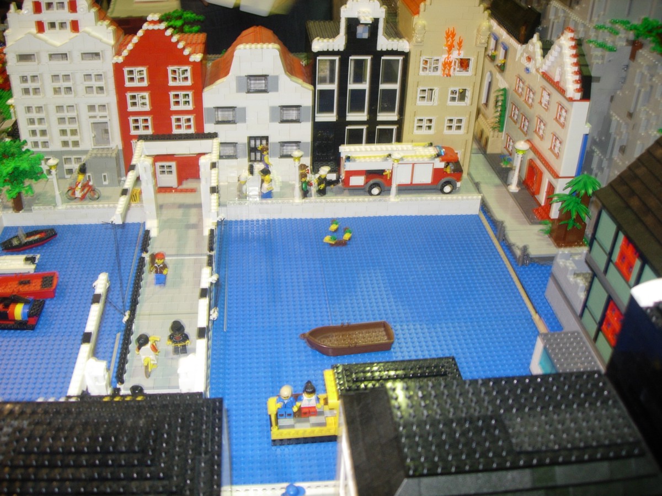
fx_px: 727
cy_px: 248
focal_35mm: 38
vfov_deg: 37.7
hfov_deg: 49.0
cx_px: 331
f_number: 2.8
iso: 79
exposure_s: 1/11.9
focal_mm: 7.8
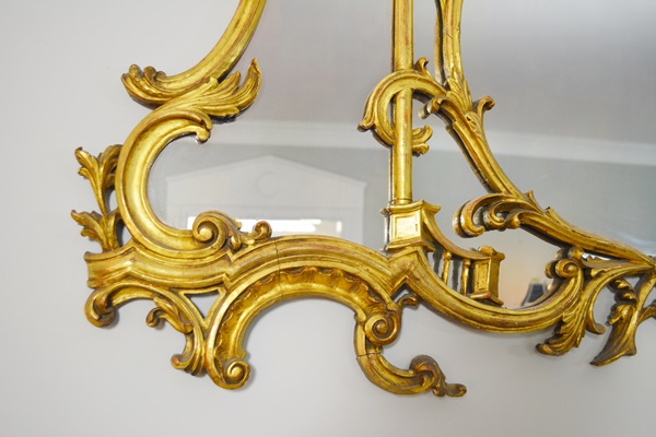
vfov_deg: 36.9
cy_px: 218
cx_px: 328
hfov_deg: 53.1
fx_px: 656
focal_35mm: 36
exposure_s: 1/60
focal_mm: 24
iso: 800
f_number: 4
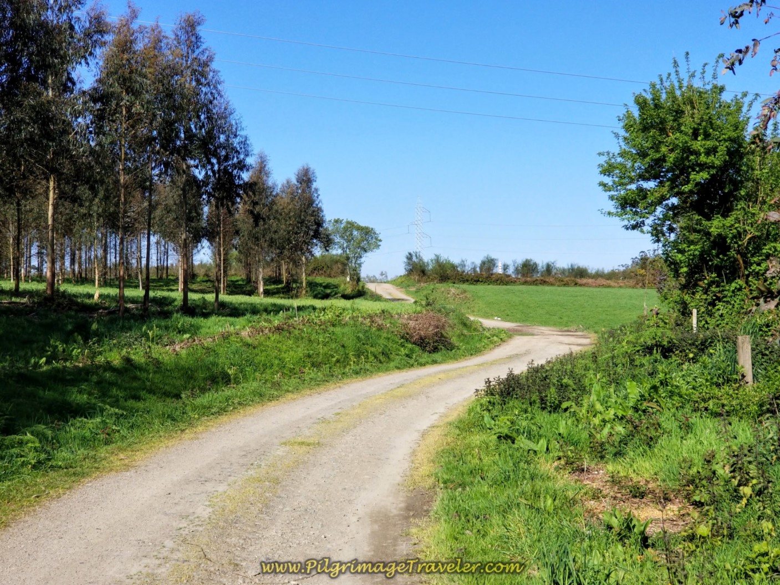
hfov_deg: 36.8
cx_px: 390
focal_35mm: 52
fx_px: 1172
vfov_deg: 28.0
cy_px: 292
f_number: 2.4
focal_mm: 6
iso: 25
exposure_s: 1/868
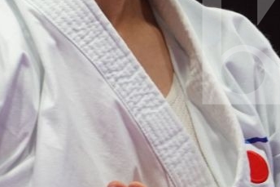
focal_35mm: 1467
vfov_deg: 0.9
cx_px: 2
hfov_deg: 1.4
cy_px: 30
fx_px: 11404
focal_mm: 280
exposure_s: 1/500
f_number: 4
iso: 1600
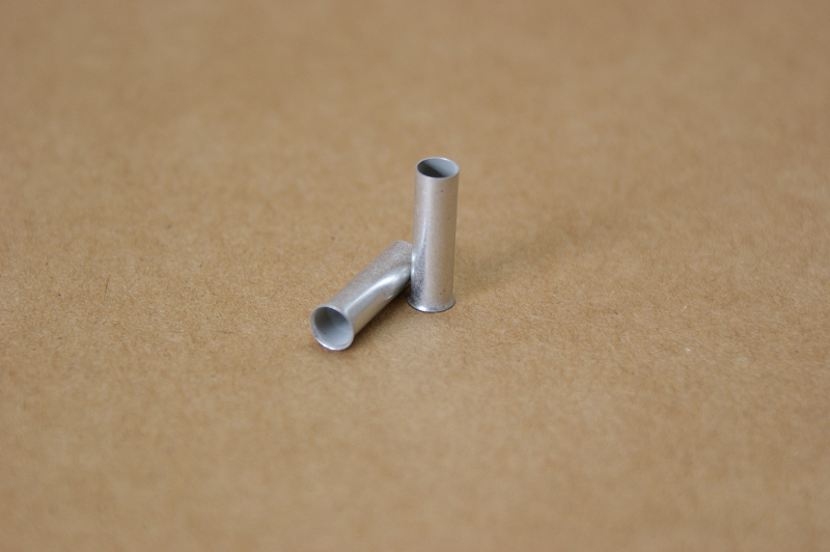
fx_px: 2419
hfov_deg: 19.5
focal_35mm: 105
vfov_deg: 13.0
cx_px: 415
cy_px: 276
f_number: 5.6
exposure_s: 1/60
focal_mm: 70
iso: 400
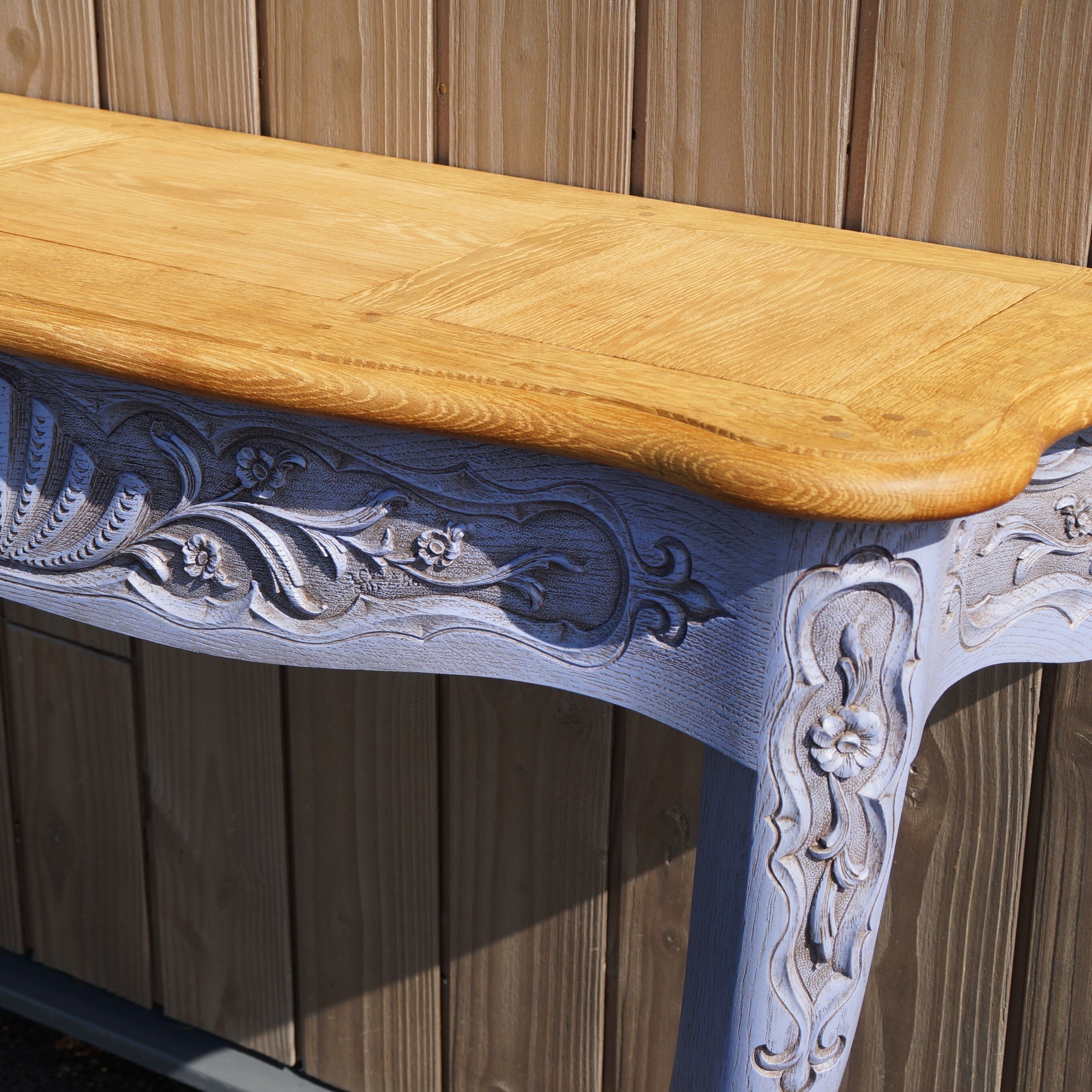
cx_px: 356
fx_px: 2558
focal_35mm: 72
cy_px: 527
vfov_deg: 24.1
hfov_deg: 24.0
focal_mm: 35
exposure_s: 1/200
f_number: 8
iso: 100
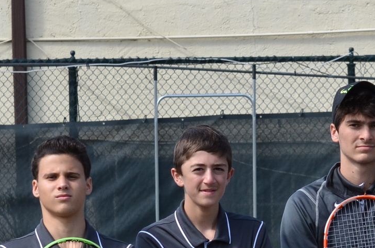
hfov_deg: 5.7
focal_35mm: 364
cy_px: 235
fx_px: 3785
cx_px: 390
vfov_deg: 3.8
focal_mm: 70
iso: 320
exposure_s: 1/800
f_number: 7.1
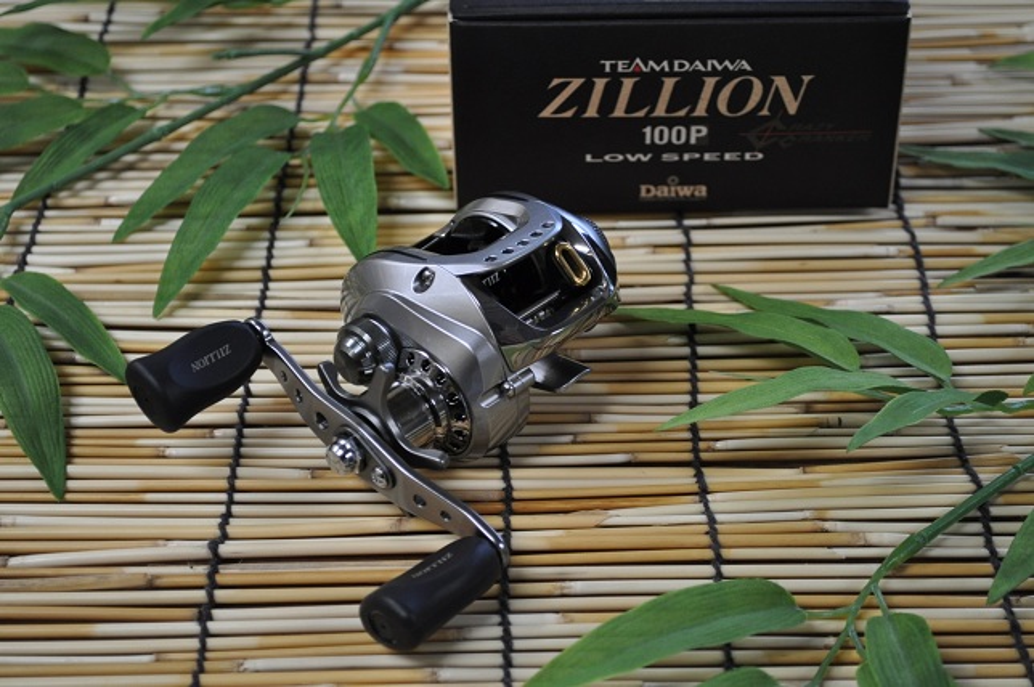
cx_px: 517
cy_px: 344
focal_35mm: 68
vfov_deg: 20.1
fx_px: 1937
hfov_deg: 29.9
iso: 800
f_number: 5.3
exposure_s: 1/50
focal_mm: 45
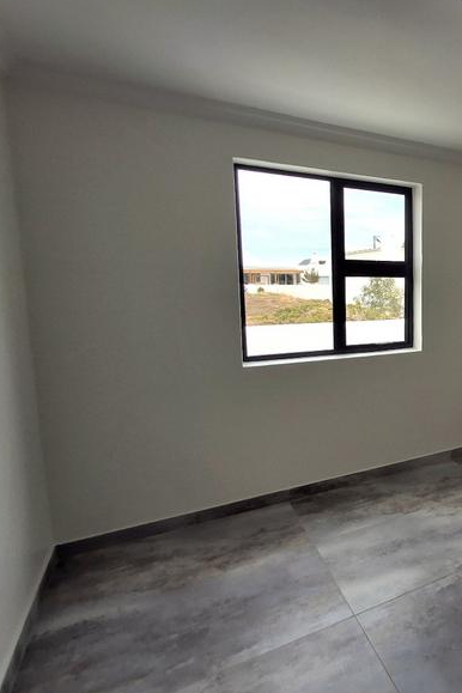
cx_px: 452
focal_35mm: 23
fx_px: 443
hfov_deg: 46.9
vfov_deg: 76.1
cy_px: 341
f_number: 2.2
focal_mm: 1.64
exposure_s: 1/526
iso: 40
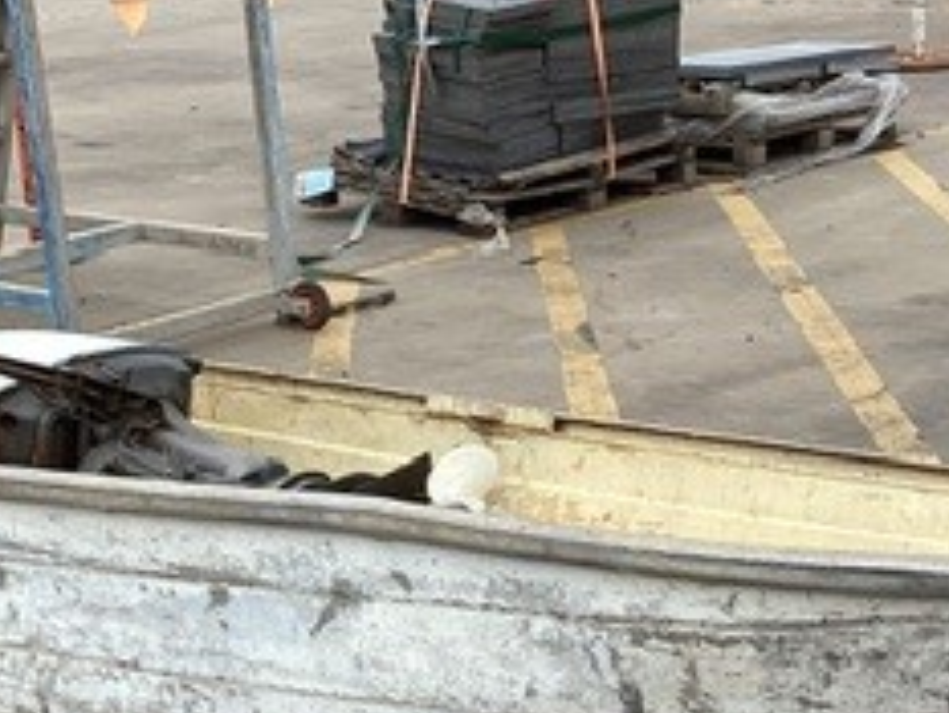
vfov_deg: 16.7
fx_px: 2331
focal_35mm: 85
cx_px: 436
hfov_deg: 23.0
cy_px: 839
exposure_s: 1/831
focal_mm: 3.3
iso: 25
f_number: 2.4
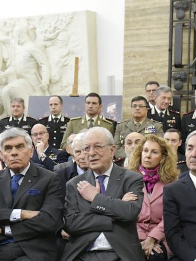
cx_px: 59
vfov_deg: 23.2
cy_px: 175
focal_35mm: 84
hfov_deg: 17.5
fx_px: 634
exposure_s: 1/125
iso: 7200
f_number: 3.5
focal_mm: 38
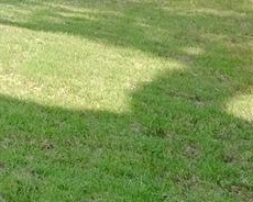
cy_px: -254
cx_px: -658
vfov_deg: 11.3
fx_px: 876
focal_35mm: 117
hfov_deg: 9.2
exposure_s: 1/400
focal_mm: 14
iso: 2000
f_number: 11
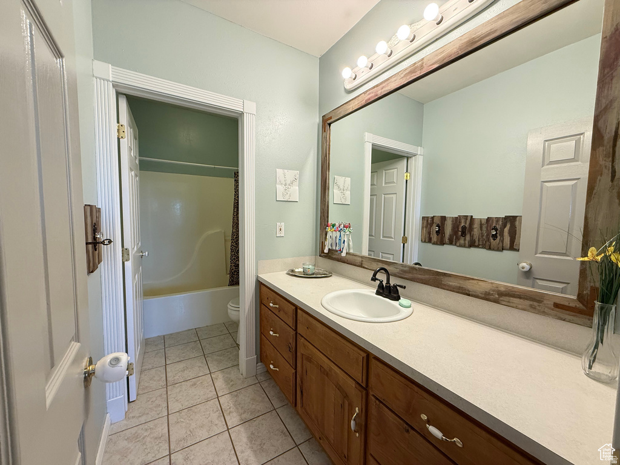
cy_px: 232
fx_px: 251
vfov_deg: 85.7
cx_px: 310
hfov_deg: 102.1
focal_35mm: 14
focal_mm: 2.22
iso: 250
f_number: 2.2
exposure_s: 1/120
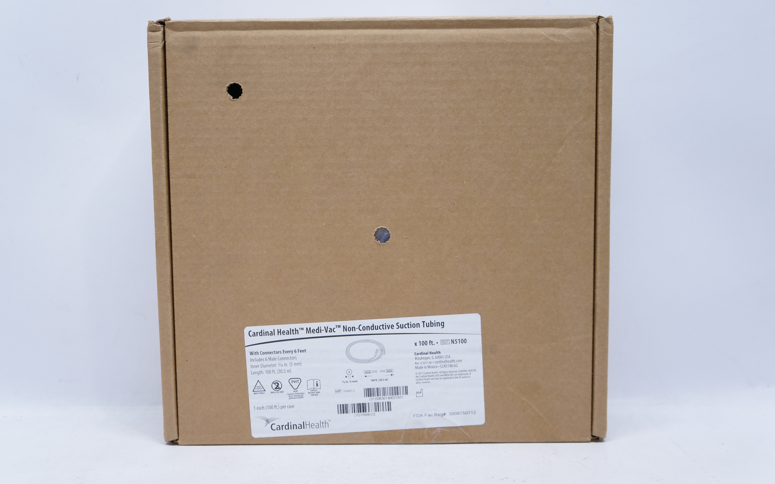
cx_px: 386
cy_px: 245
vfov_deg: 34.4
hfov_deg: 52.7
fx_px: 781
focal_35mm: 37
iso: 800
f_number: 4
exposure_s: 1/125
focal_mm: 24
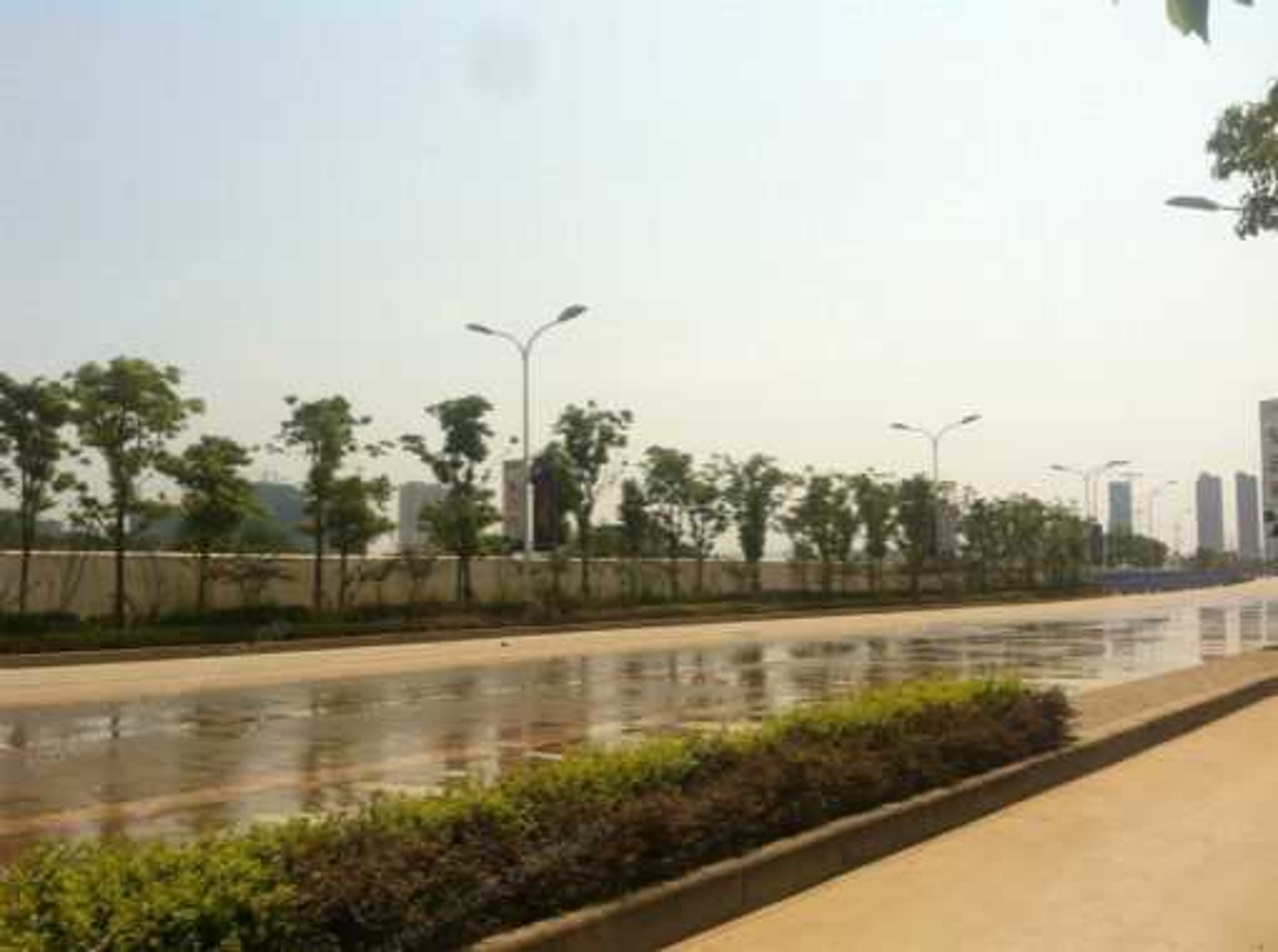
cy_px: 476
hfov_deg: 52.7
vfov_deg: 40.5
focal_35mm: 35
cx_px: 639
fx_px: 1289
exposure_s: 1/2742
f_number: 2.8
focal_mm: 3.85
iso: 80
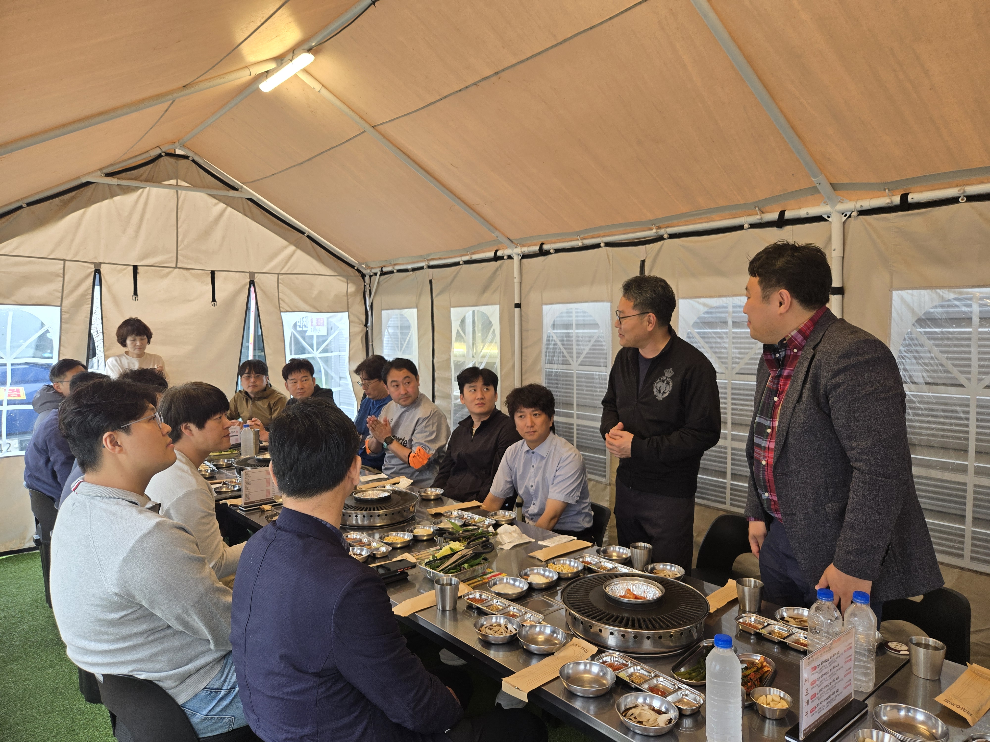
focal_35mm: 23
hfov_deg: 73.9
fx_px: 658
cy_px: 371
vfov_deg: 58.9
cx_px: 495
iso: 64
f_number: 1.8
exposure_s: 1/120
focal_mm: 5.4
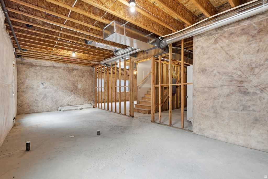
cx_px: 134
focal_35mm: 16
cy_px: 90
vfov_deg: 73.8
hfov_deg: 96.7
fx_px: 119
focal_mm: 16
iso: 100
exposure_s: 1/3
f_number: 8
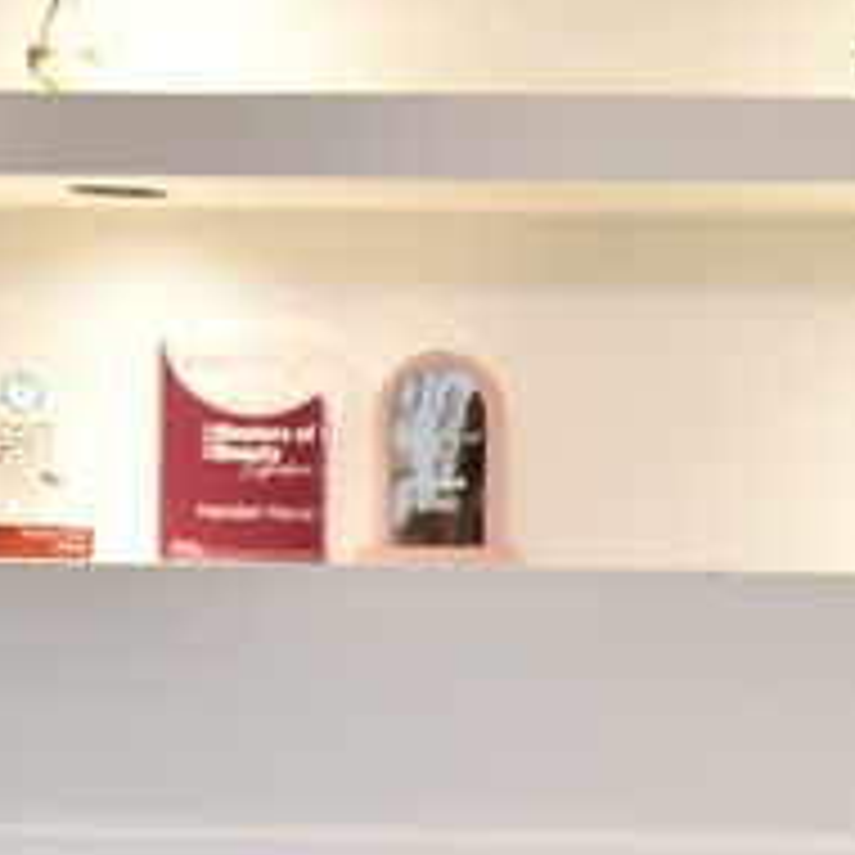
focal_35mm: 144
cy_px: 680
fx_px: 4024
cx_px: 1246
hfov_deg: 11.7
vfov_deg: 12.1
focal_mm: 42
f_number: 4
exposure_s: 1/125
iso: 640
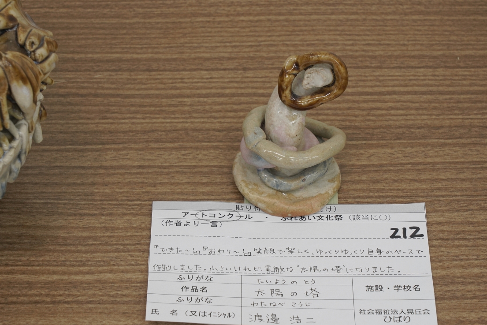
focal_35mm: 114
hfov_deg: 17.9
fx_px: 1542
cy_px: 167
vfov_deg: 12.0
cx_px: 262
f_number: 16
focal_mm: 105
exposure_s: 1/20
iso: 2000
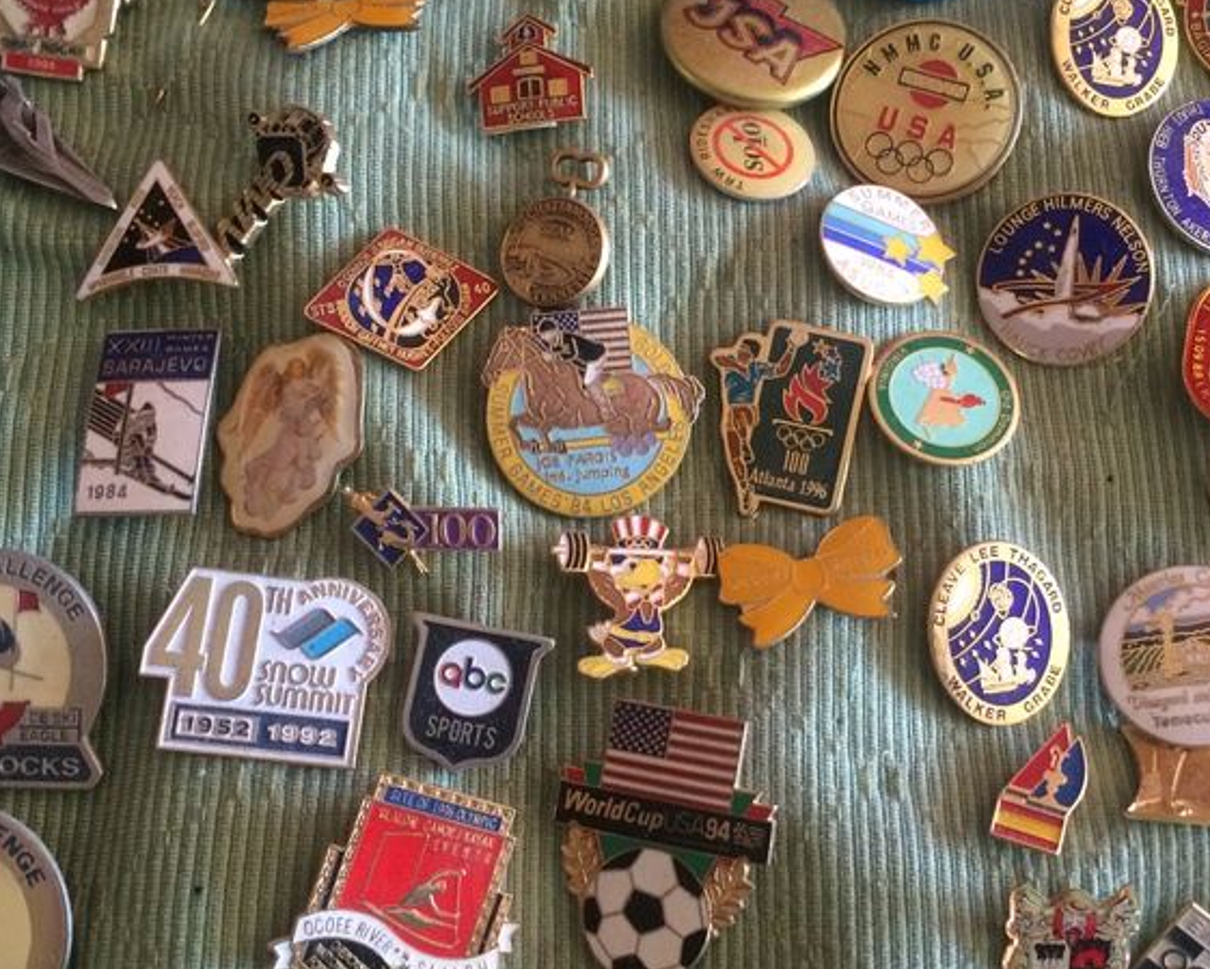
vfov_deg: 32.1
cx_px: 720
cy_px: 495
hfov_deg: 39.4
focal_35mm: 47
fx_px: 1683
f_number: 2.2
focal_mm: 4.12
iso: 200
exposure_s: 1/30
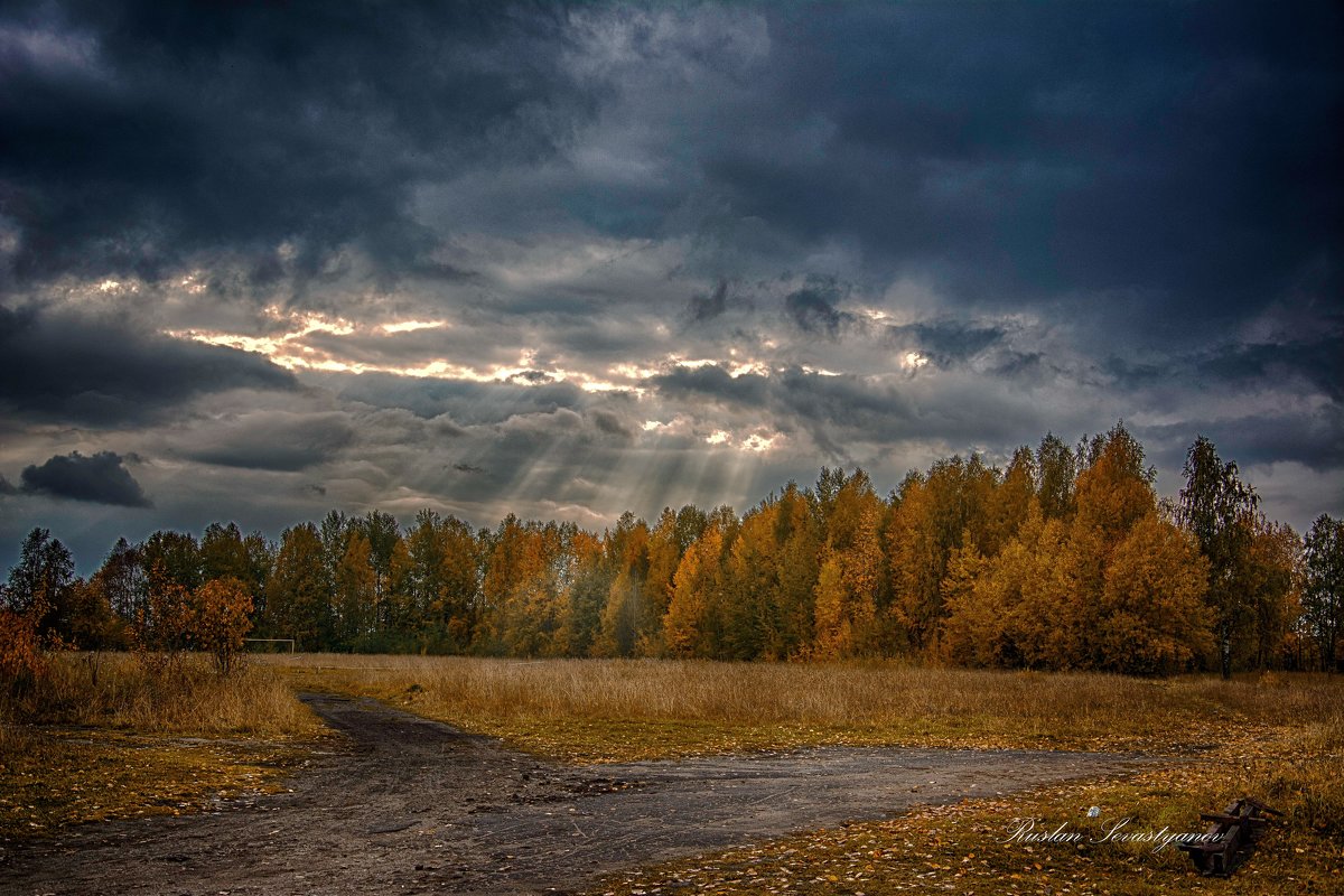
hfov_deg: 43.6
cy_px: 448
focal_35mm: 45
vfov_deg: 29.9
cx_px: 672
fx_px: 1680
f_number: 5.6
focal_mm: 30
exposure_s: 1/160
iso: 100
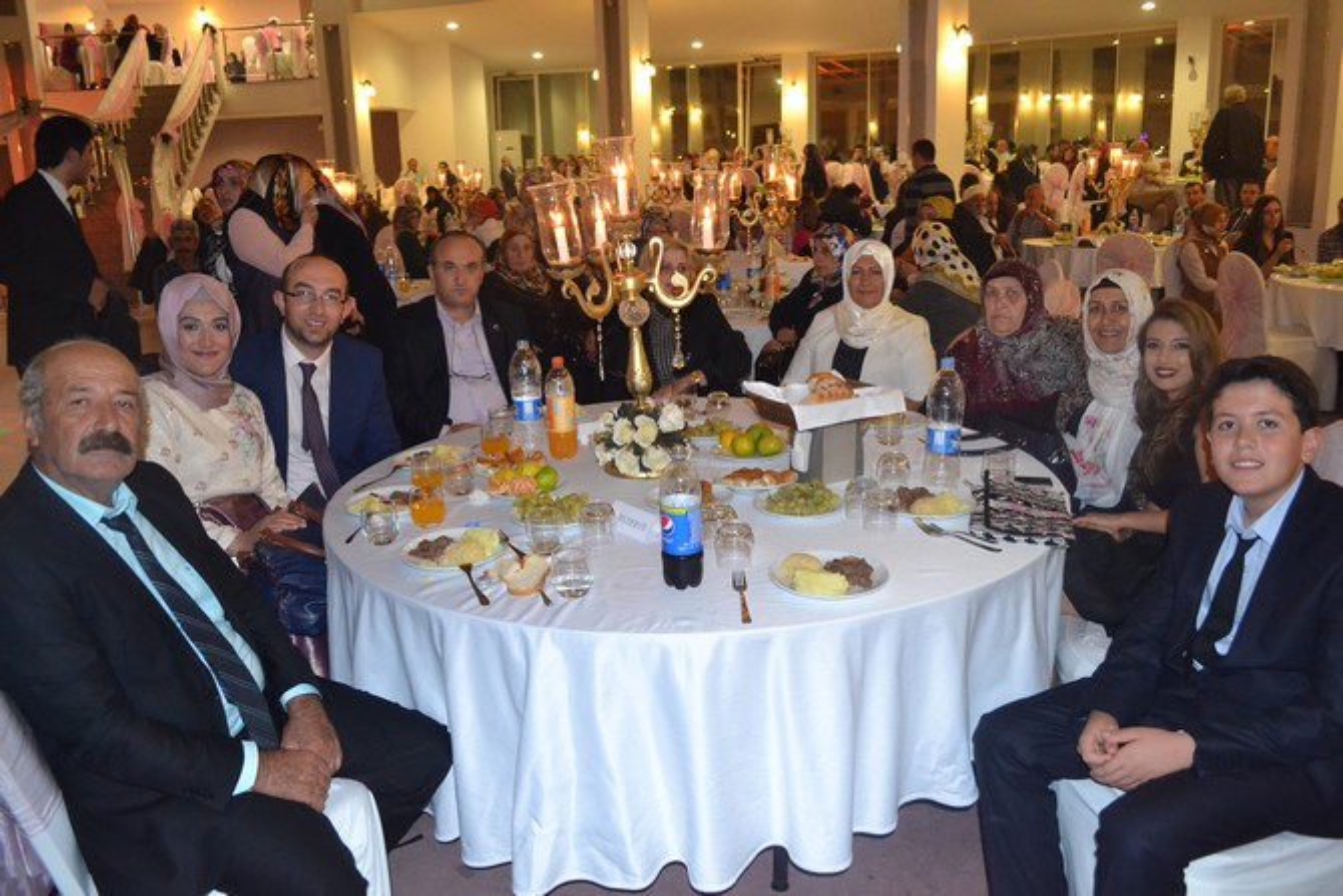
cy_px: 448
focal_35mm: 27
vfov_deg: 48.0
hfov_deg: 67.4
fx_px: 1007
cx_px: 672
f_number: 3.5
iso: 3200
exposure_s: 1/60
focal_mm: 18
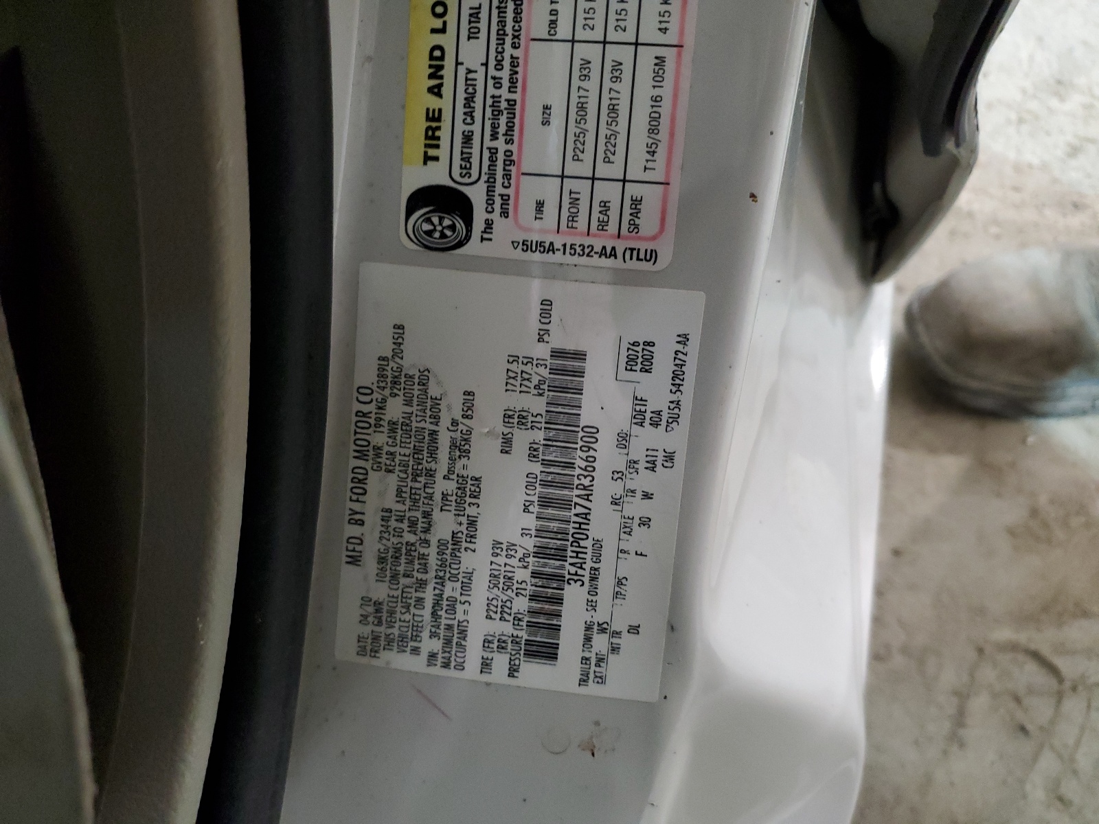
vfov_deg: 53.1
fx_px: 825
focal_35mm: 26
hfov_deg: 67.3
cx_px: 550
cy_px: 412
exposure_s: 1/40
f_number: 1.5
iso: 356
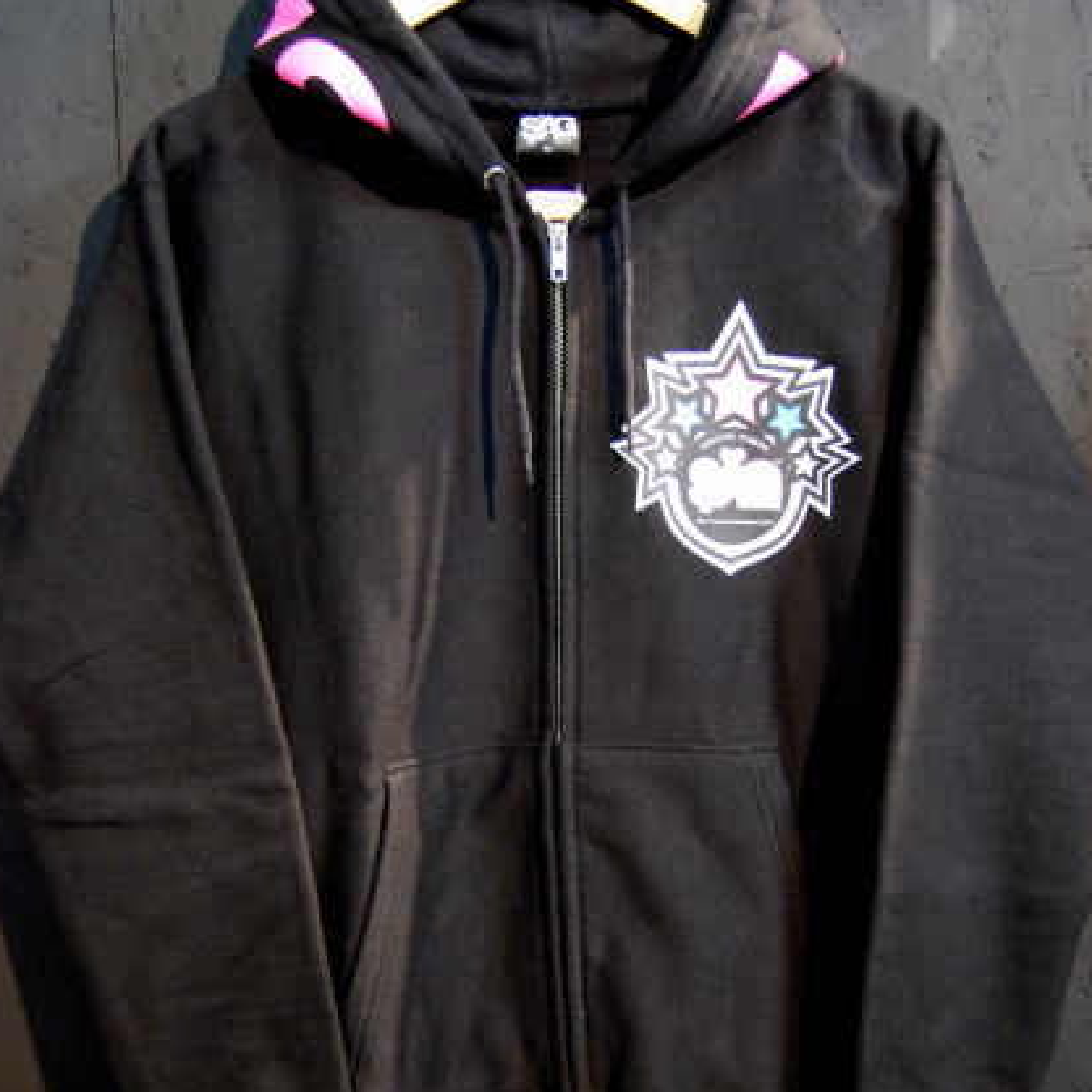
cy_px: 621
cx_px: 542
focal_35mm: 47
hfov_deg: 36.1
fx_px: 1677
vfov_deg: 36.0
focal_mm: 24
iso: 1600
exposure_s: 1/3
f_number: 4
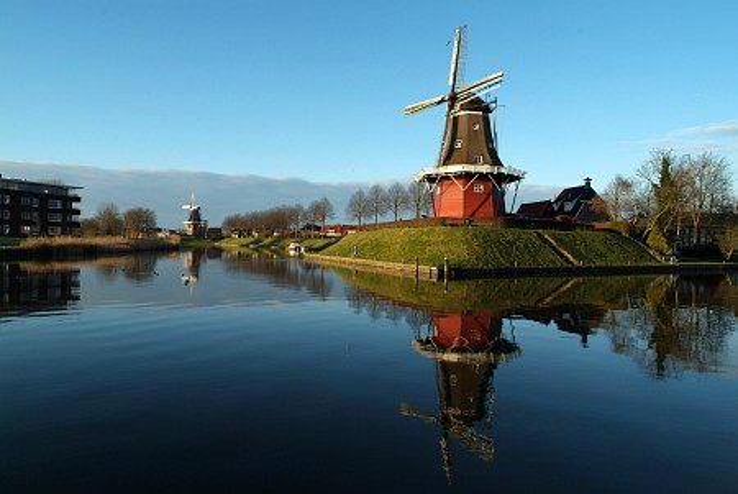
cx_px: 369
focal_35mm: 21
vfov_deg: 59.6
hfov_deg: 81.1
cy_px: 247
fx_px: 431
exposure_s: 1/750
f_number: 5.6
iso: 400
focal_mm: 14
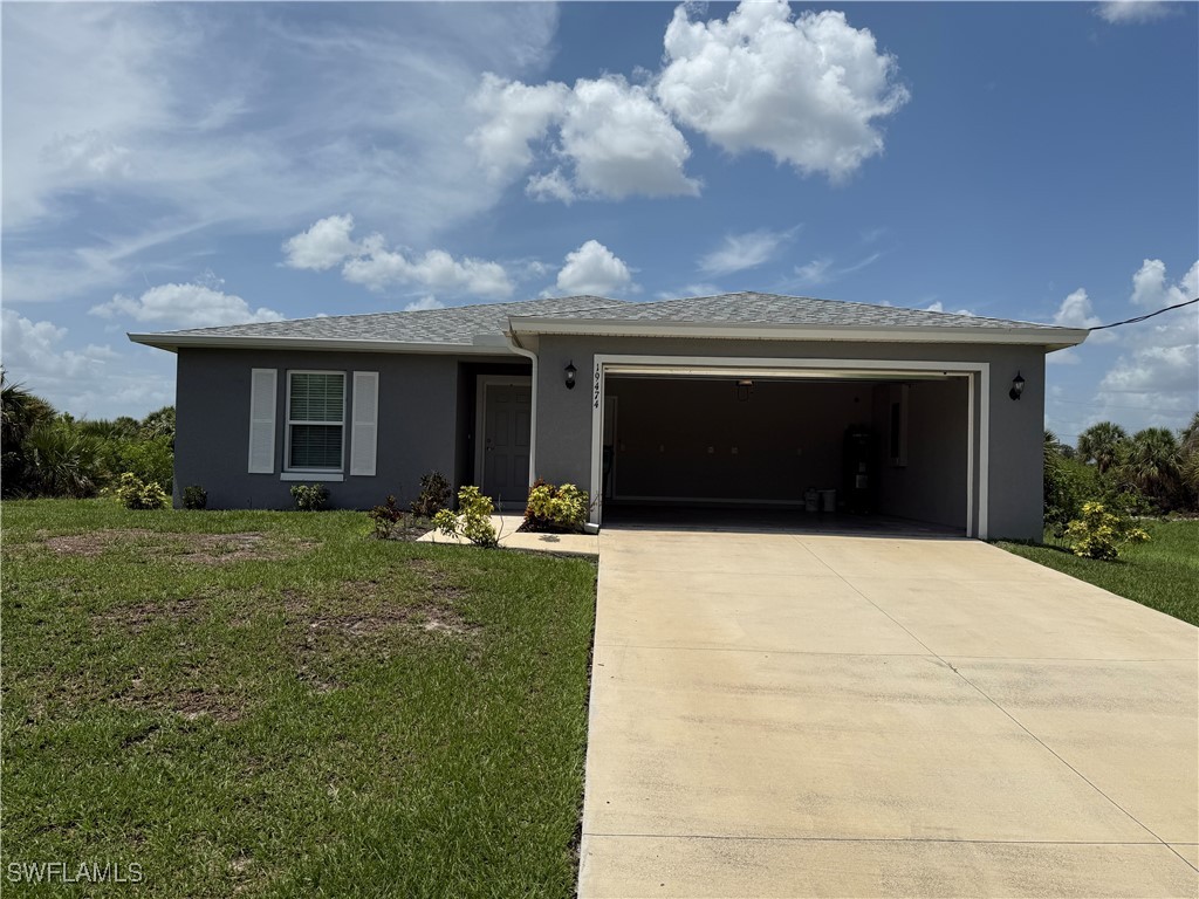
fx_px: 831
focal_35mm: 24
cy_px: 450
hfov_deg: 71.6
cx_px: 600
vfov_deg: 56.8
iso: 80
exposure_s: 1/11905
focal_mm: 6.76
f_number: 1.78
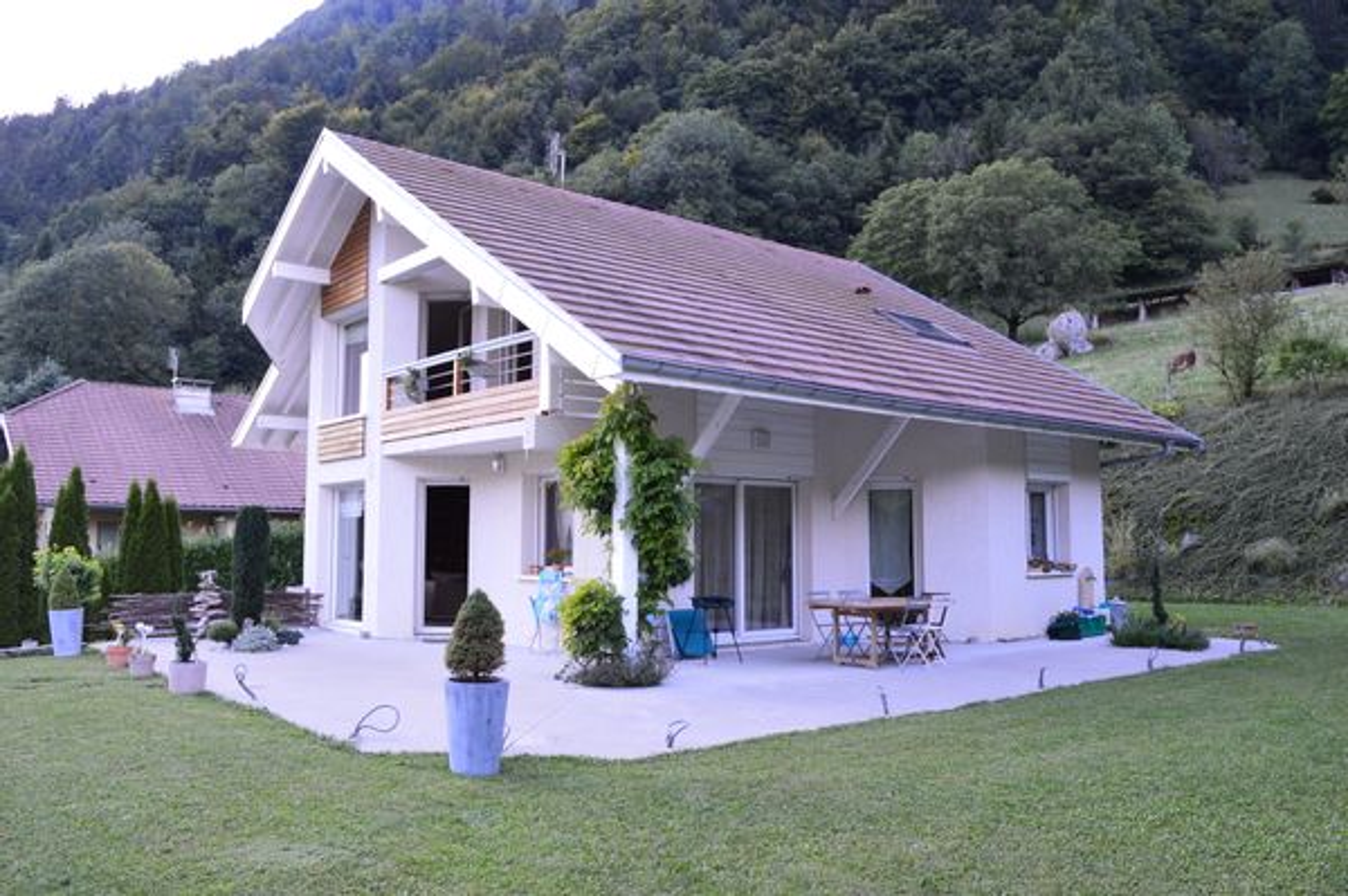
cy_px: 448
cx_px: 674
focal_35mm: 27
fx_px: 1010
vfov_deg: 47.9
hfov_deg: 67.4
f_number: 8
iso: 400
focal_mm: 18
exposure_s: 1/50
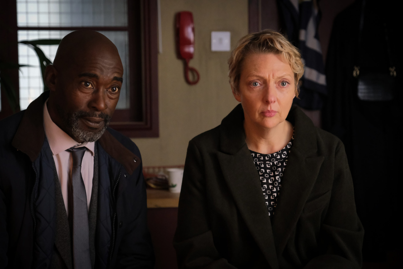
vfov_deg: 20.6
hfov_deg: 30.5
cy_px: 134
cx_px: 202
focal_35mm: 66
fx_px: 739
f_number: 3.2
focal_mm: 44.1
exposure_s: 1/125
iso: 6400
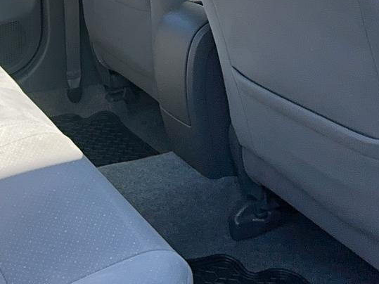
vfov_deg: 25.6
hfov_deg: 31.0
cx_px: -11
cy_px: 104
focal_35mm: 57
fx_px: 624
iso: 50
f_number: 1.78
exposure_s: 1/602
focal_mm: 6.86
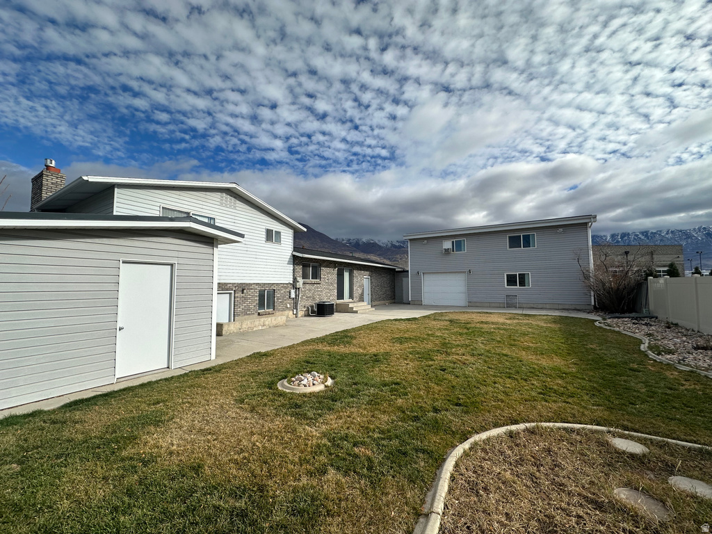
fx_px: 288
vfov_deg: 85.7
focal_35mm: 14
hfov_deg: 102.1
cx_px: 356
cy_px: 267
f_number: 2.2
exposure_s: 1/2747
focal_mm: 2.22
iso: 40
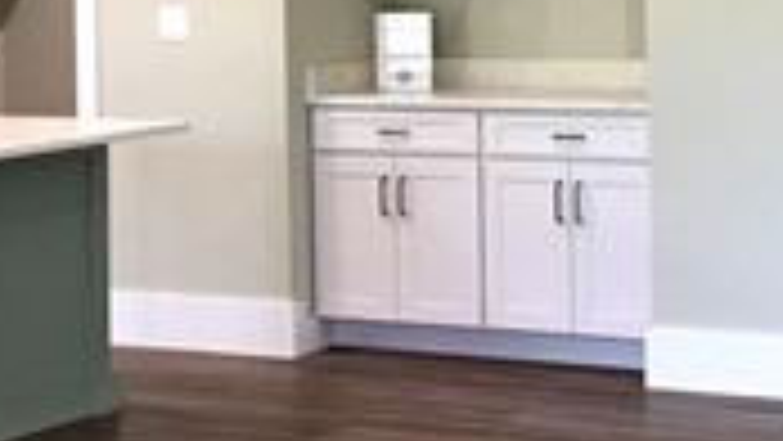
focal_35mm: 112
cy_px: -36
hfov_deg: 19.1
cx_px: 472
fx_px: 2326
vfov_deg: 10.7
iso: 32
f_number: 1.8
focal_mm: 3.99
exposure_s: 1/30
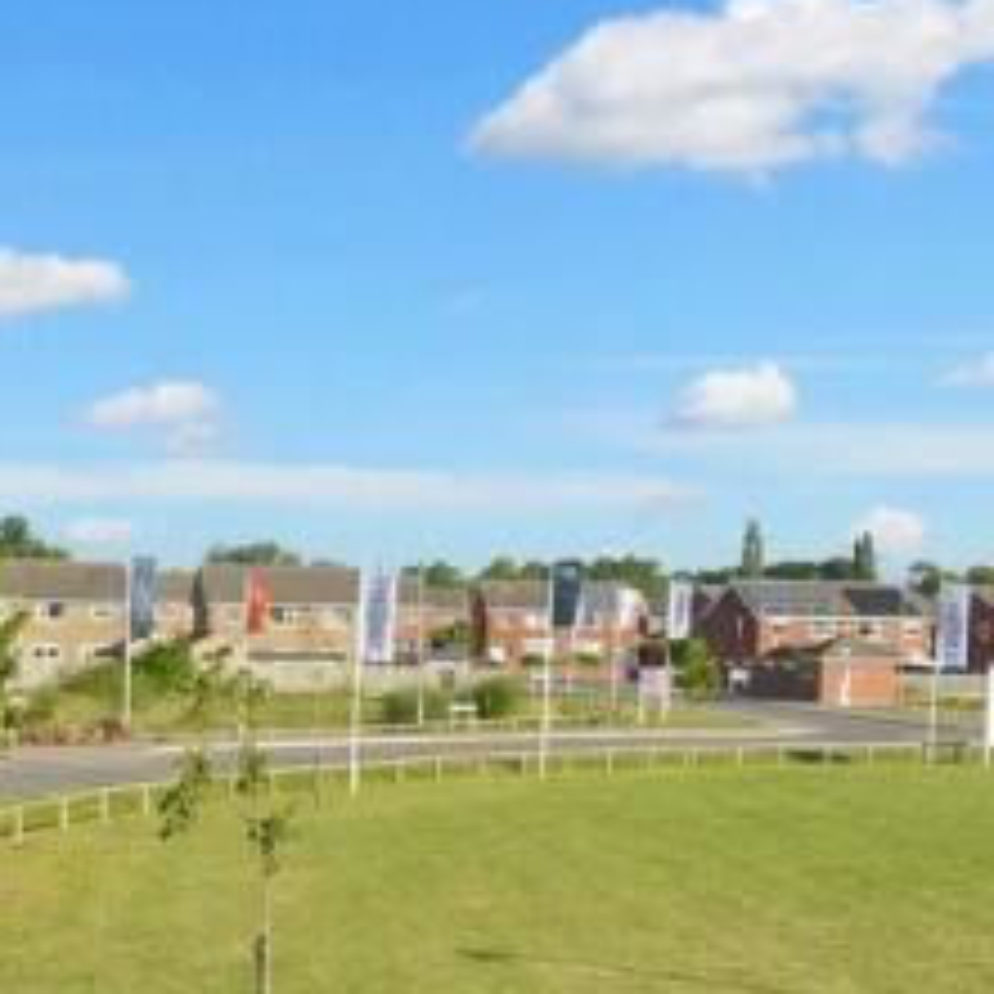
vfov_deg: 31.6
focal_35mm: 53
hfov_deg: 31.9
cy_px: 756
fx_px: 1722
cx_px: 310
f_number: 9
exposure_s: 1/320
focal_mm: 14
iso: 200
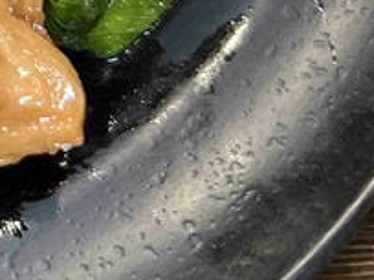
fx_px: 1653
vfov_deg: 8.6
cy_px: -459
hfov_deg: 11.7
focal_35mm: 153
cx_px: -346
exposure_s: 1/120
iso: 64
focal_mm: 5.7
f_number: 1.5
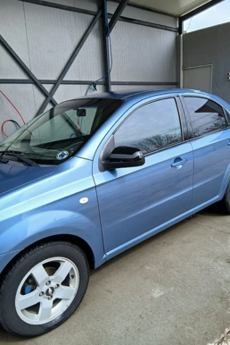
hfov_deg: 46.4
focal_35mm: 28
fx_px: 268
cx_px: 130
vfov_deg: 65.4
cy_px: 174
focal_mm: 3.98
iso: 20
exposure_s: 1/345
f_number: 1.8
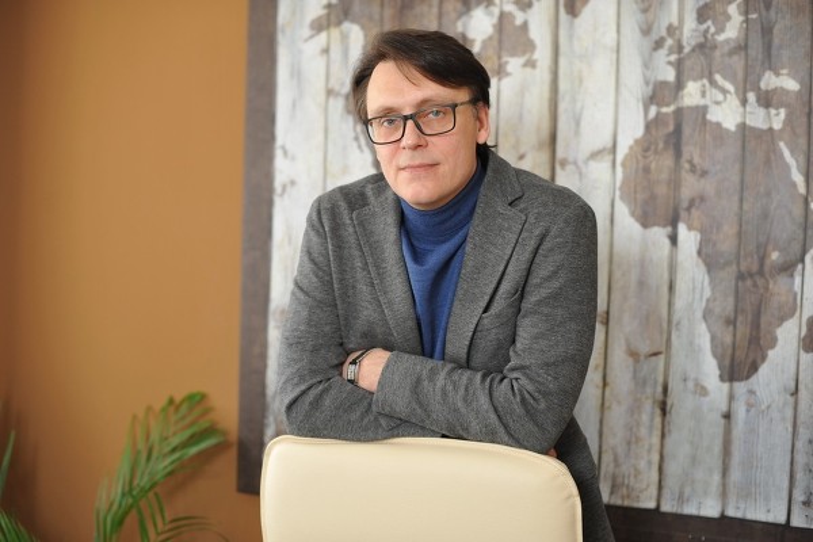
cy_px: 271
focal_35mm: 50
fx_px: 1129
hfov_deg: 39.6
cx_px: 406
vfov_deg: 27.0
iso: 500
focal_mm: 50
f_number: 2.5
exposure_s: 1/160
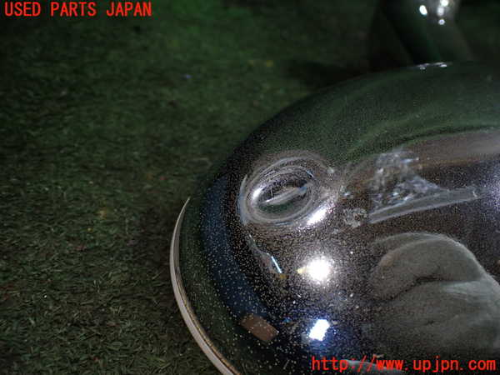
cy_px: 188
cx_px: 250
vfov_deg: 46.8
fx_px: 433
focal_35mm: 30
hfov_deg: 60.0
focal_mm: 5.4
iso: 320
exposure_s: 1/125
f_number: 2.3
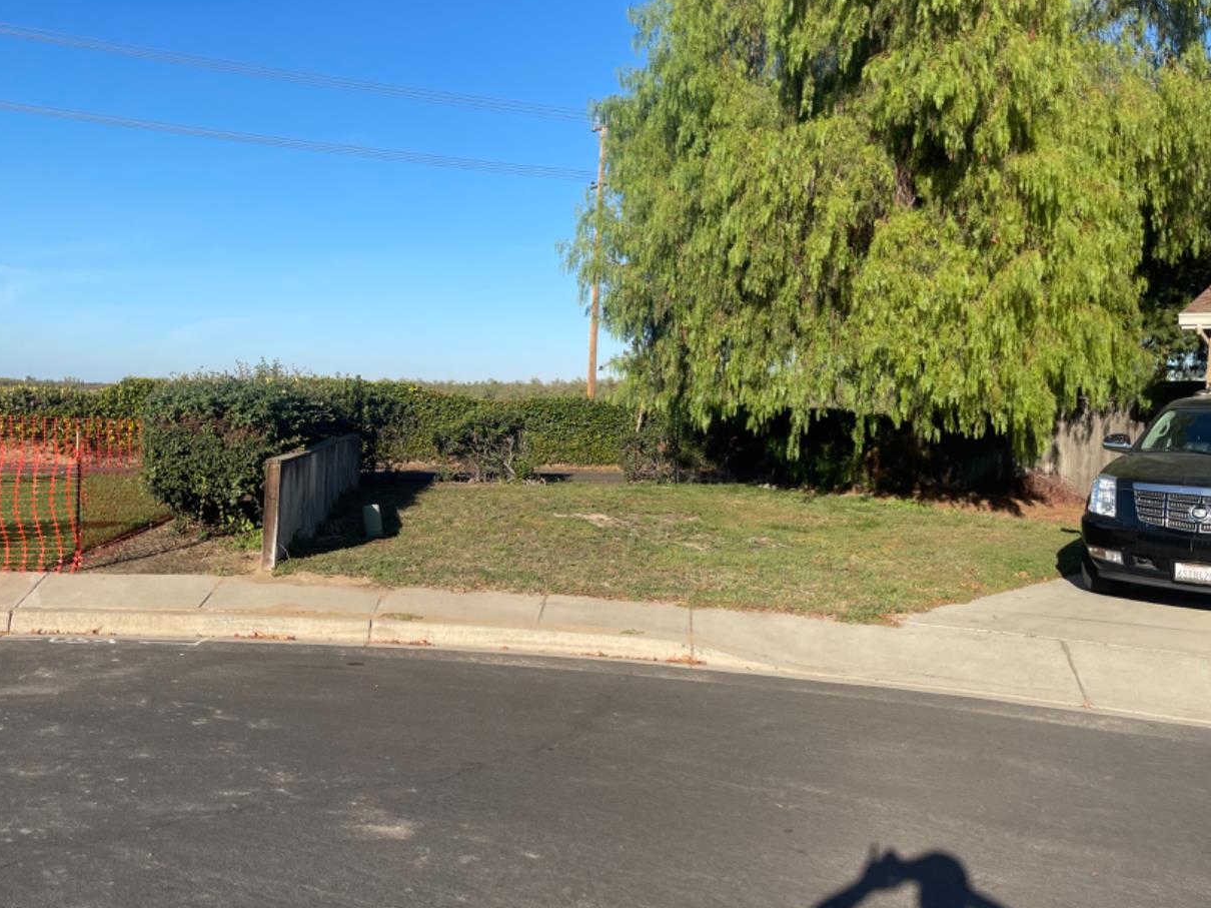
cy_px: 454
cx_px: 520
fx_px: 1084
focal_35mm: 31
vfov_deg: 45.4
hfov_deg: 58.1
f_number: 1.6
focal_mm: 5.1
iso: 32
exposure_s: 1/3165
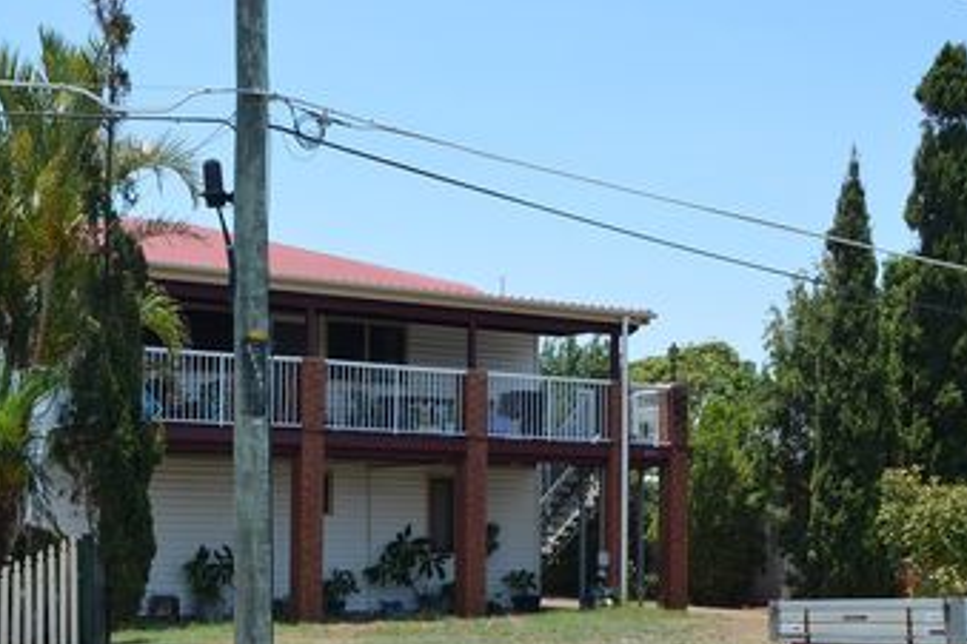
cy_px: 440
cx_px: 405
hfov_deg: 36.8
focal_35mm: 54
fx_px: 1450
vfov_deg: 24.9
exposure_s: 1/250
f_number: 8
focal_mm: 26
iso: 140
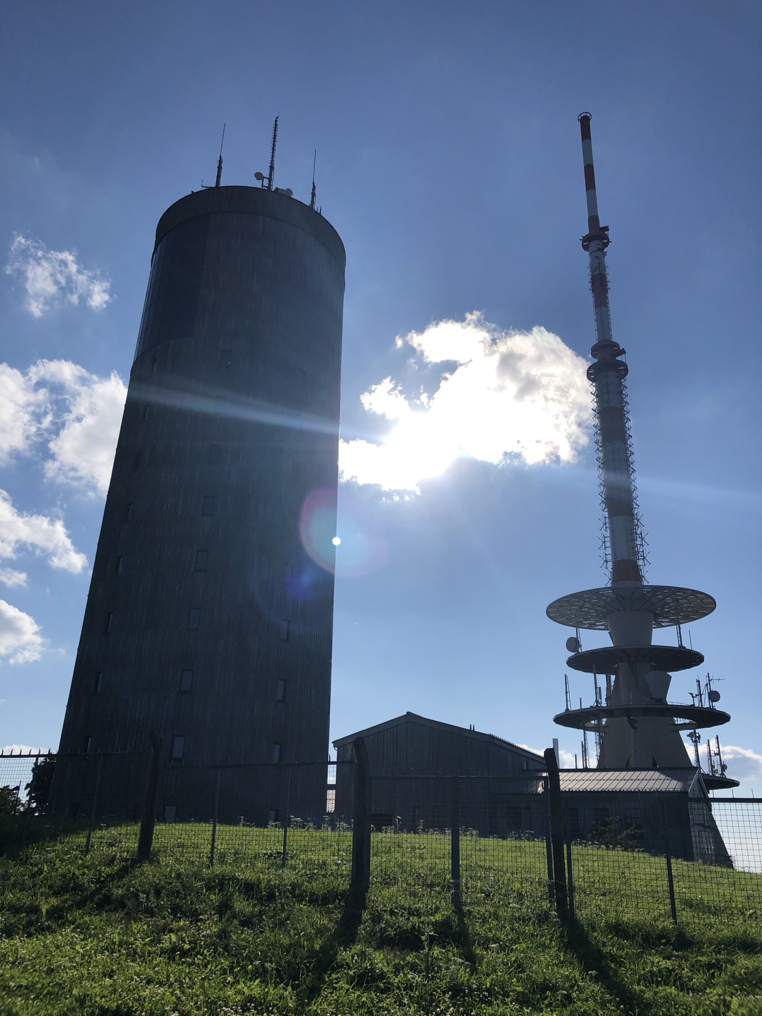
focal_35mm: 28
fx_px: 822
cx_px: 381
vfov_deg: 63.4
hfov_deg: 49.7
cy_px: 508
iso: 25
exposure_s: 1/8000
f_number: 1.8
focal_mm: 4
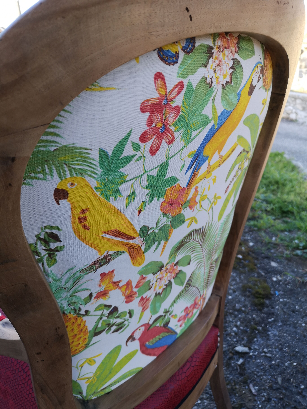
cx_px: 154
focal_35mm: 27
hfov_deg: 51.4
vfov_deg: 65.3
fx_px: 319
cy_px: 204
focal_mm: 3.95
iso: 50
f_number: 1.8
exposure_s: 1/163
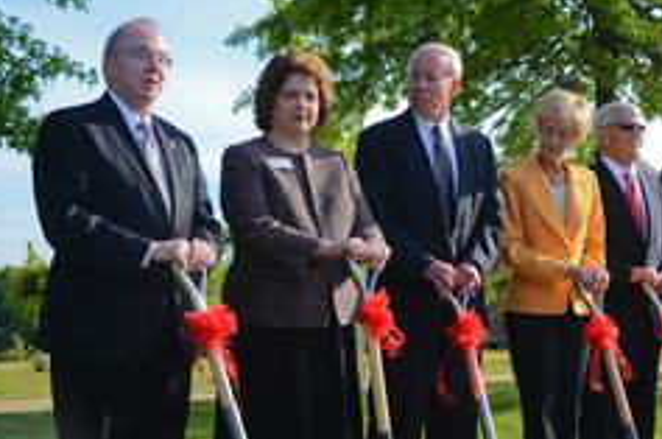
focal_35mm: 74
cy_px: 229
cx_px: 522
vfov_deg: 18.3
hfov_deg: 26.9
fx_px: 1358
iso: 320
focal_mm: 26
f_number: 5
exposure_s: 1/1000
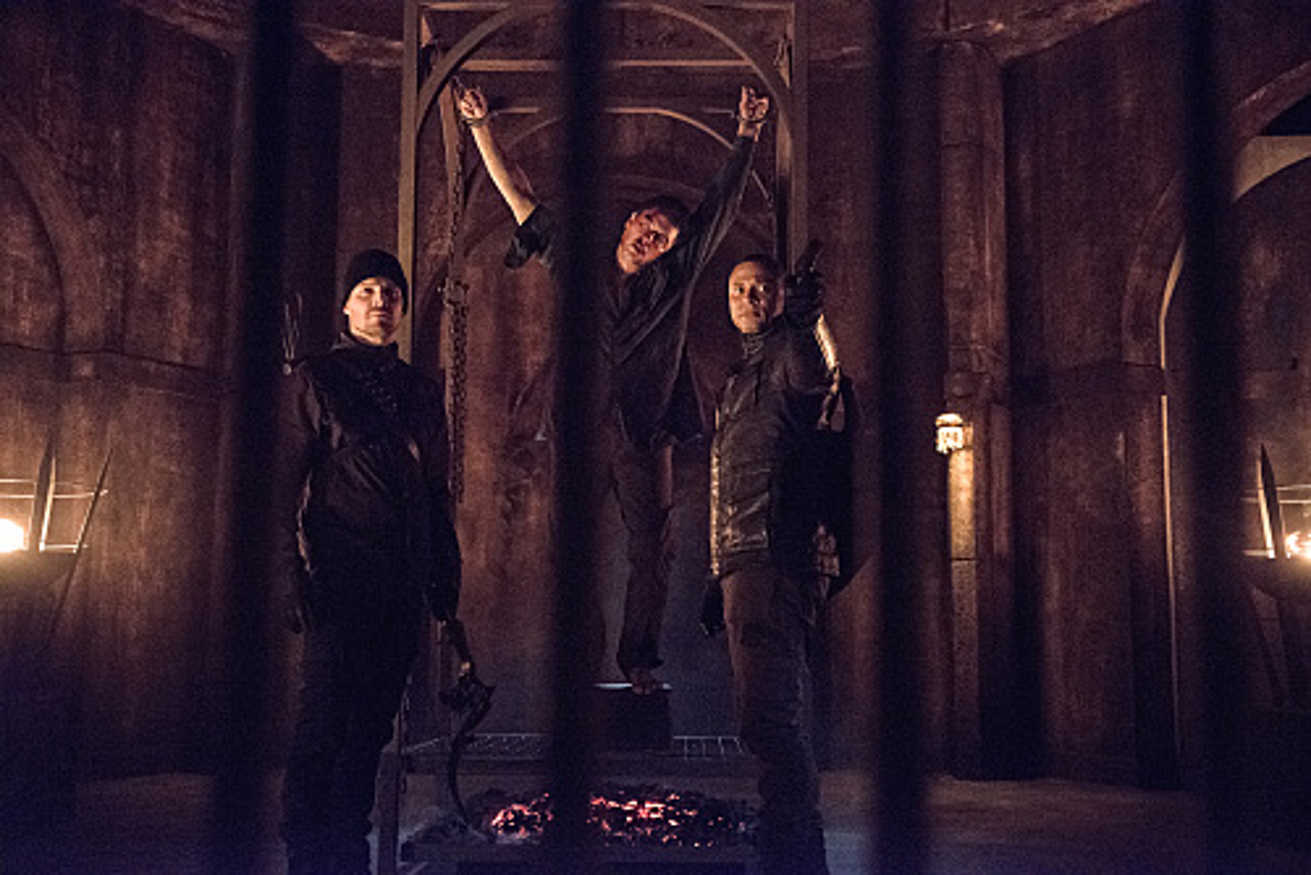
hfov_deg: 48.4
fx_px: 1457
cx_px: 656
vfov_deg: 33.4
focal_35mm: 40
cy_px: 438
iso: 6400
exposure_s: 1/160
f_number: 2.8
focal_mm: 40
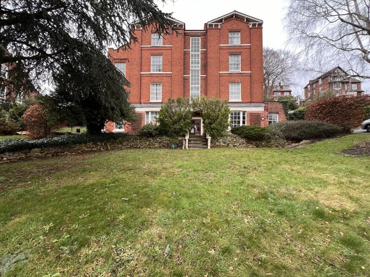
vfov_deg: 89.9
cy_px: 138
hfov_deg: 106.2
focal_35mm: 13
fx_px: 139
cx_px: 185
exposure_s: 1/99
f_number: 1.8
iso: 80
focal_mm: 1.57
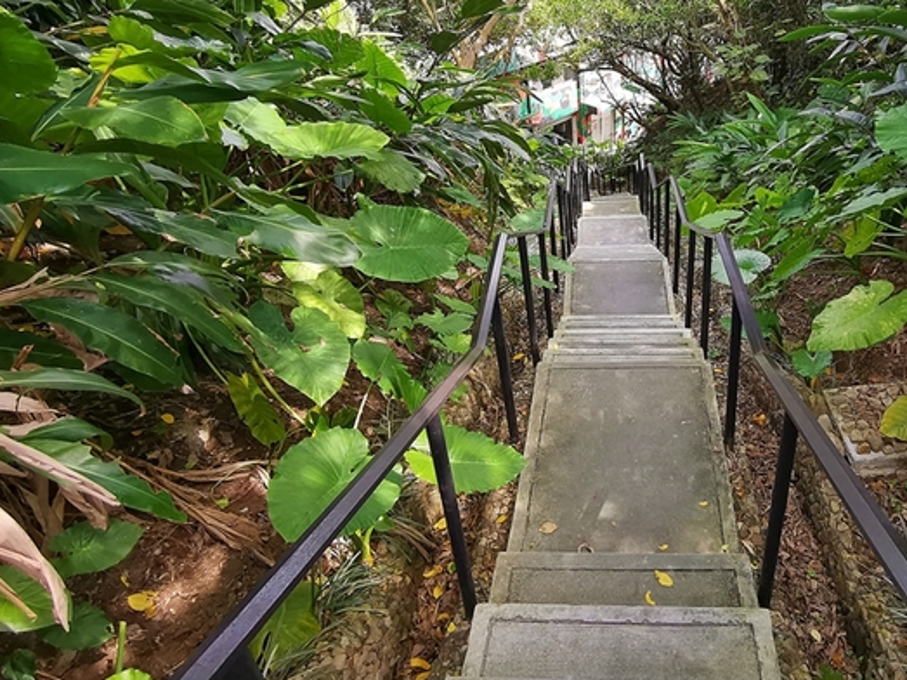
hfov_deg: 65.0
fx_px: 681
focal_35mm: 26
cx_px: 626
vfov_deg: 52.1
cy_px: 232
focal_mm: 2.35
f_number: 2.2
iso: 80
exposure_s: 1/120
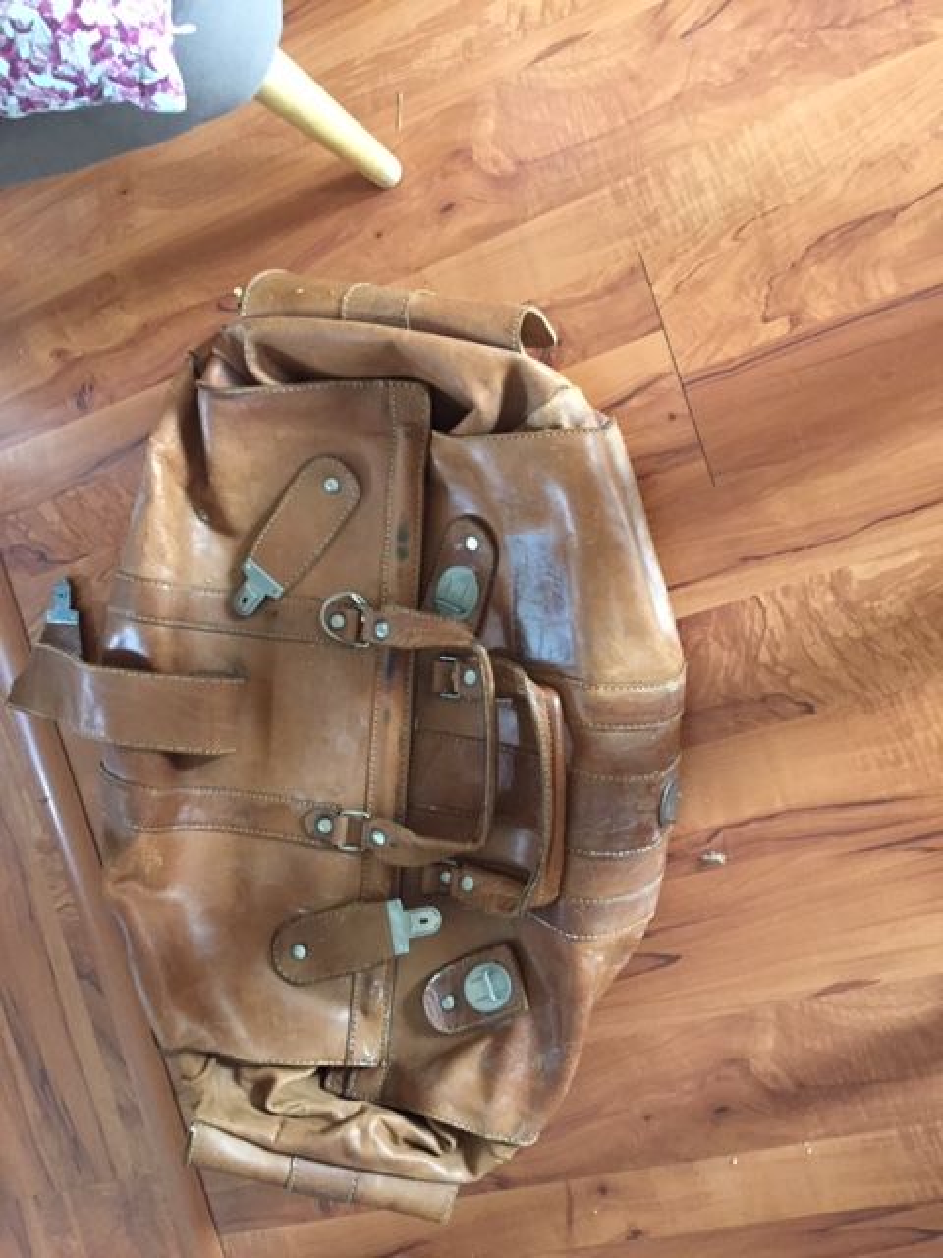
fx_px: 1053
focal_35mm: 29
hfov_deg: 48.2
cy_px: 629
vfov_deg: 61.7
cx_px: 472
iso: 250
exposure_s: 1/25
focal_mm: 4.15
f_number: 2.2
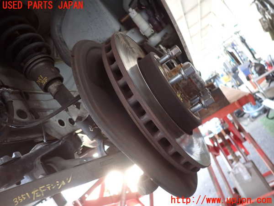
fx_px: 198
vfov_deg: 54.9
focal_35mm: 25
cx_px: 137
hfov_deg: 69.4
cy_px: 103
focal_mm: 4.5
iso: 200
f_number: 2
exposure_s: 1/30
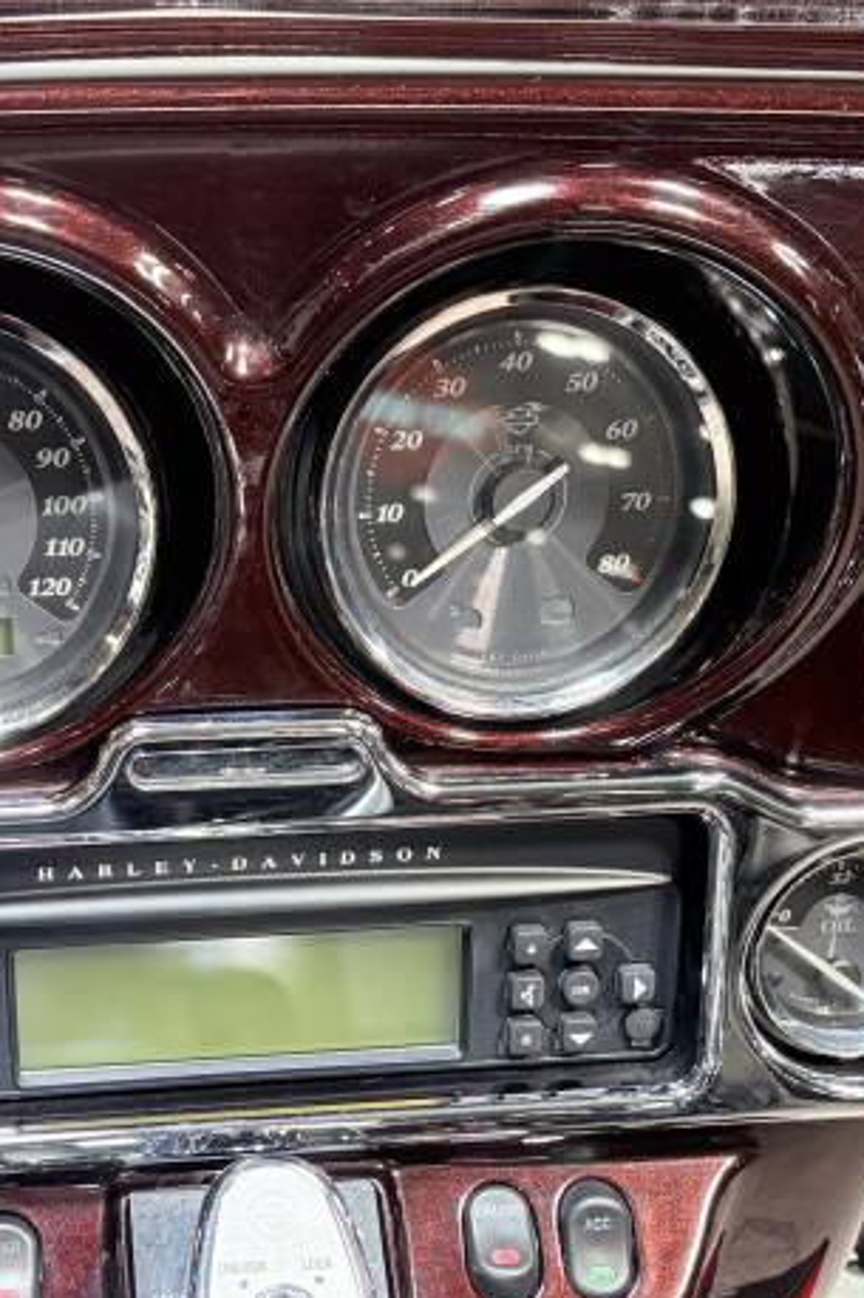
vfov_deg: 31.4
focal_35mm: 63
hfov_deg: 21.5
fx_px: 2270
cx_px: 285
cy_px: 949
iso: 160
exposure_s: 1/120
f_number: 1.6
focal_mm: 5.96
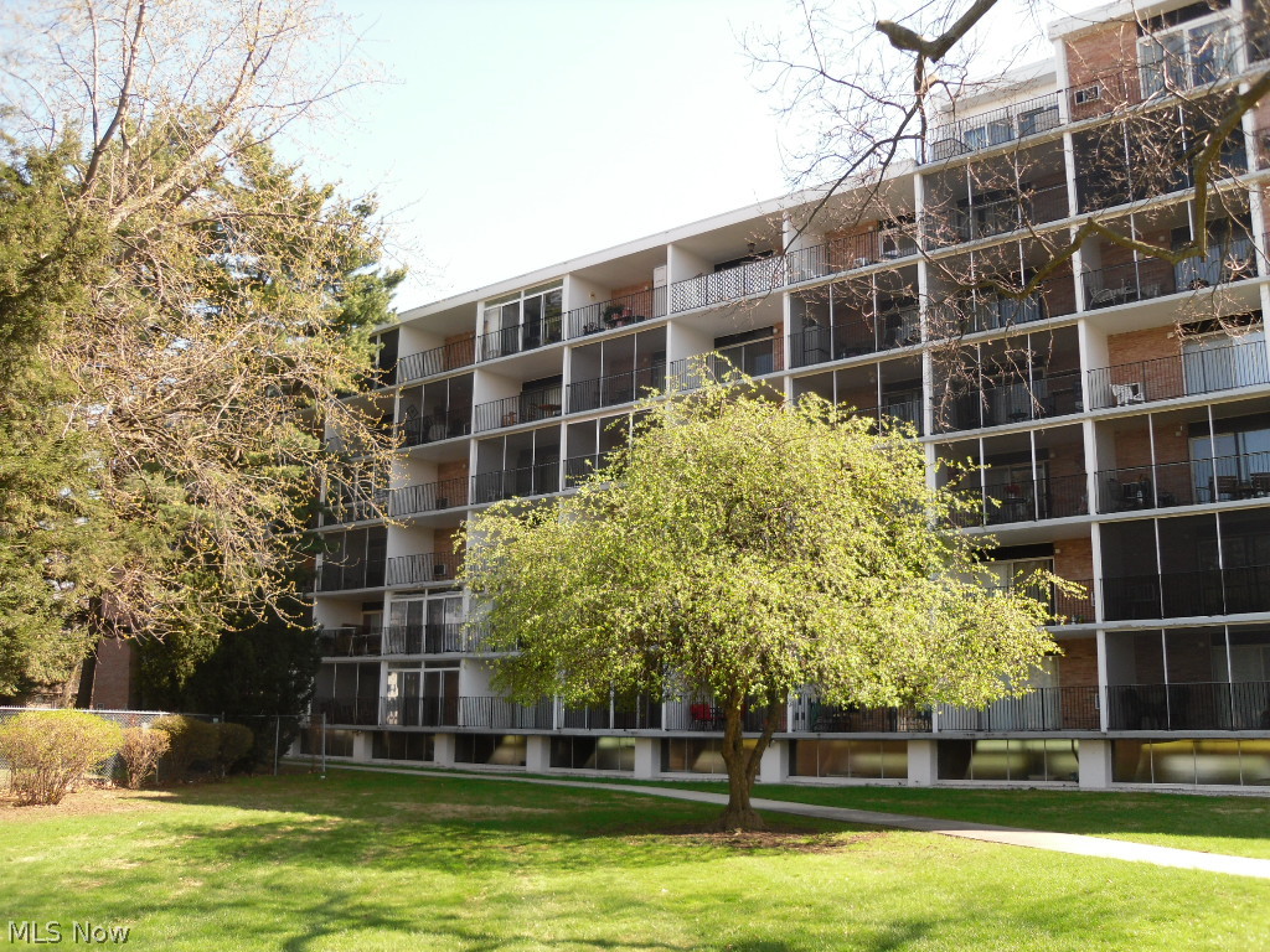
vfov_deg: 41.8
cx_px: 635
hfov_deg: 54.0
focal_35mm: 34
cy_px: 476
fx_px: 1247
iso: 80
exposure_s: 1/304
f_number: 2.8
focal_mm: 6
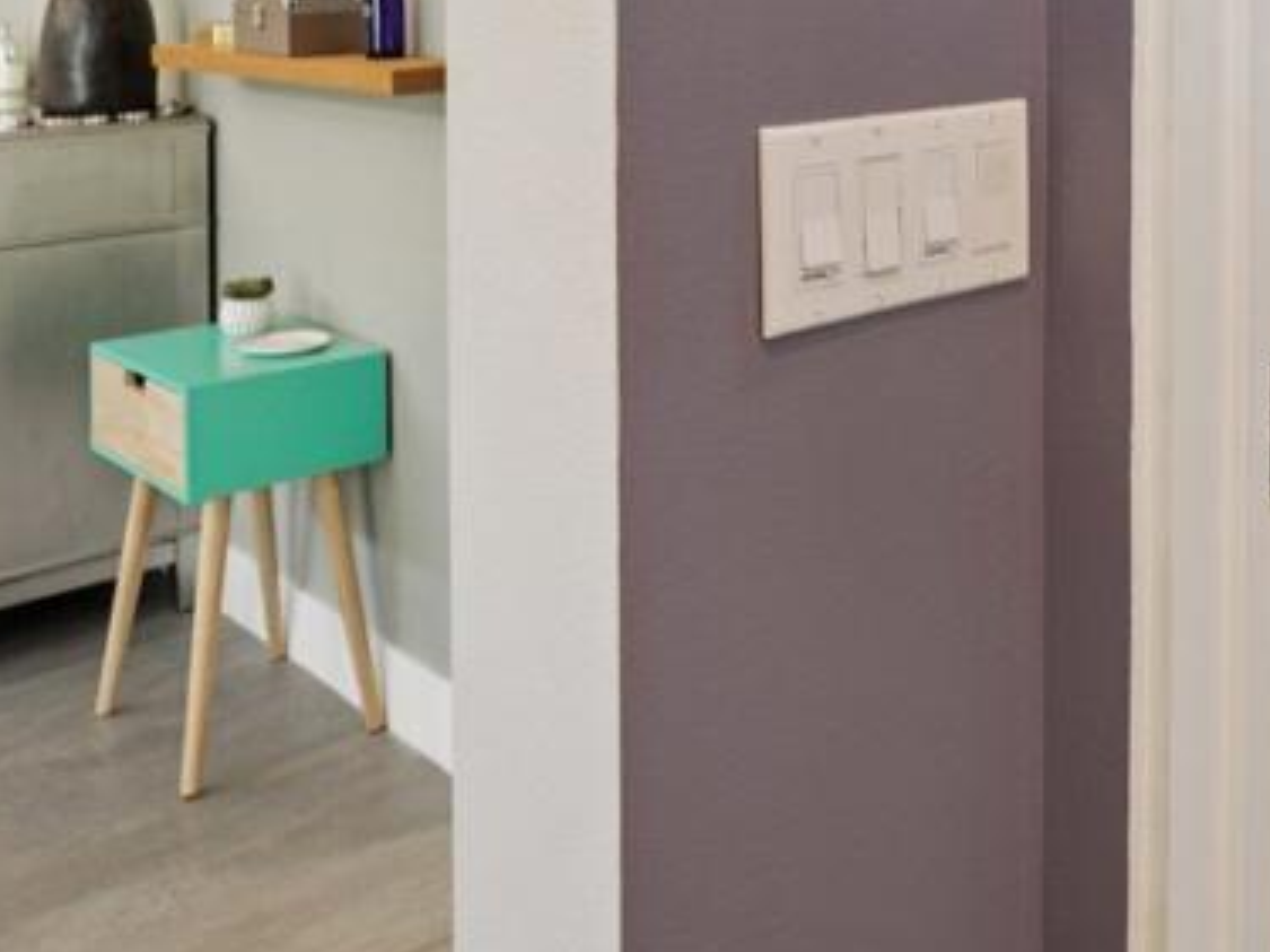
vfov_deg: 31.2
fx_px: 1540
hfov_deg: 41.9
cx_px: 1097
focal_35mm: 42
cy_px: -47
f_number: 8
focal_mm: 16
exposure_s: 1/10
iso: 400
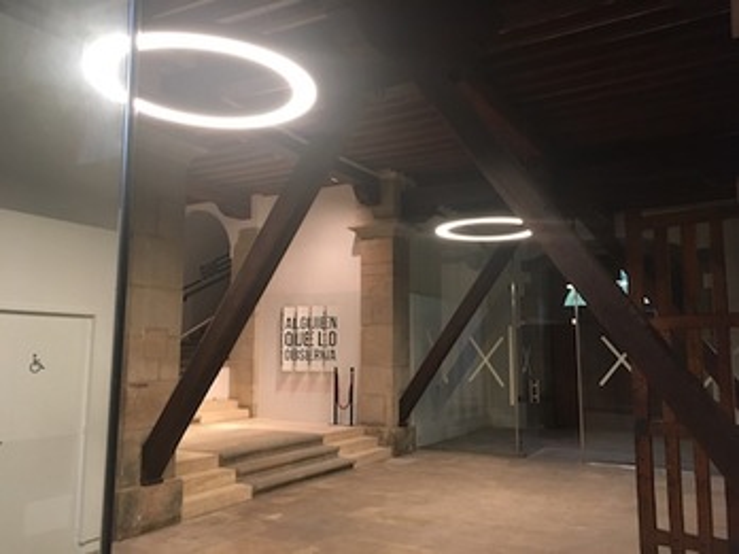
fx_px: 619
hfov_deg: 61.7
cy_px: 277
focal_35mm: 29
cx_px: 370
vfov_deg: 48.2
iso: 200
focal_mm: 4.15
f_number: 2.2
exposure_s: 1/20
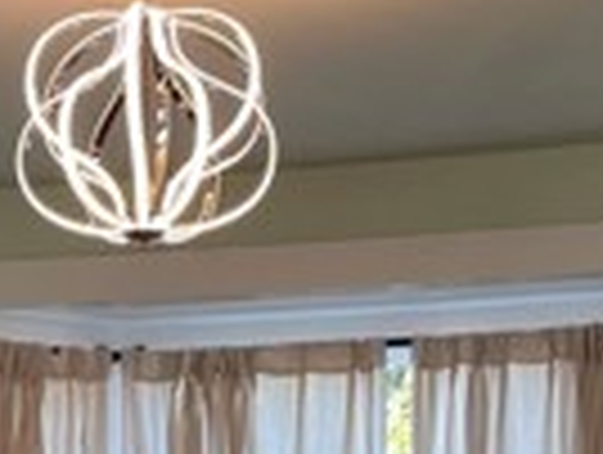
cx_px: -14
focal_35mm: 124
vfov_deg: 11.4
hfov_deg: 15.5
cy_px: 733
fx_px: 2164
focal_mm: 4.2
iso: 80
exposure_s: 1/120
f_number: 1.6
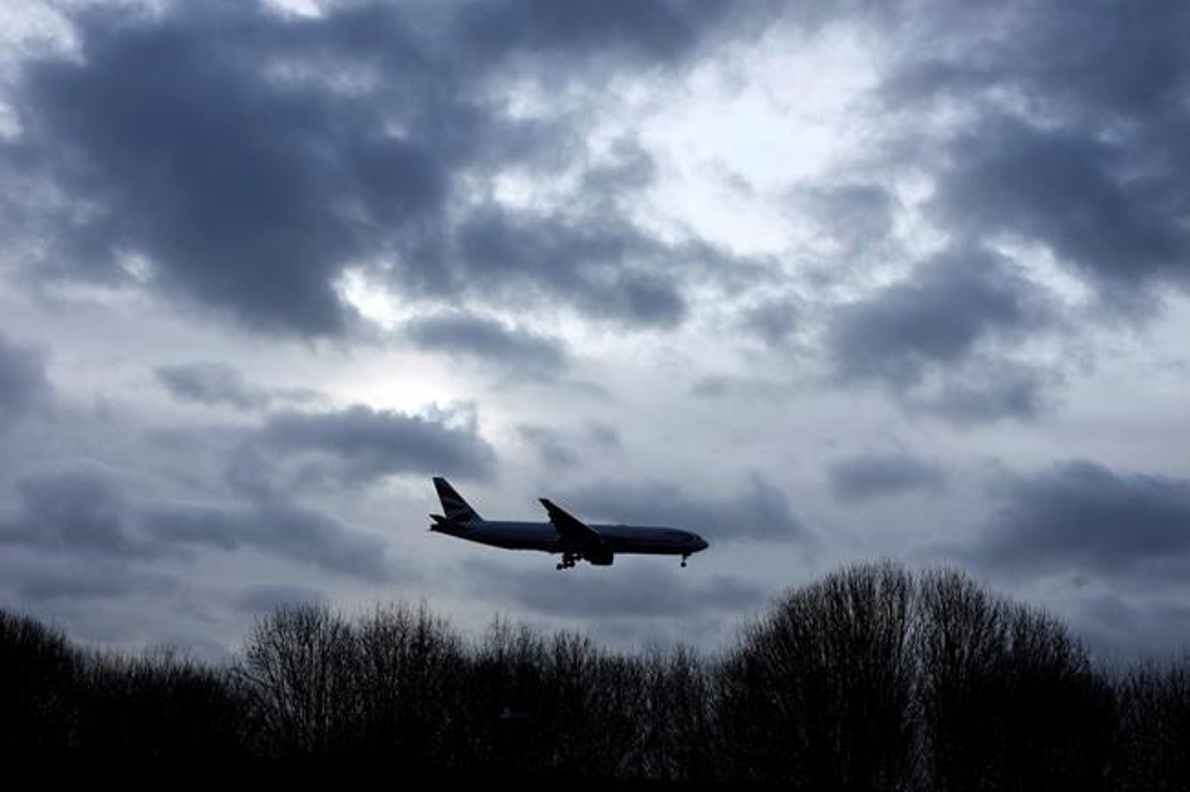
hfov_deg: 47.4
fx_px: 1355
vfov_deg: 32.6
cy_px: 396
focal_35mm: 41
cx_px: 595
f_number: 8
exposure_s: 1/4000
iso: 2000
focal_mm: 27
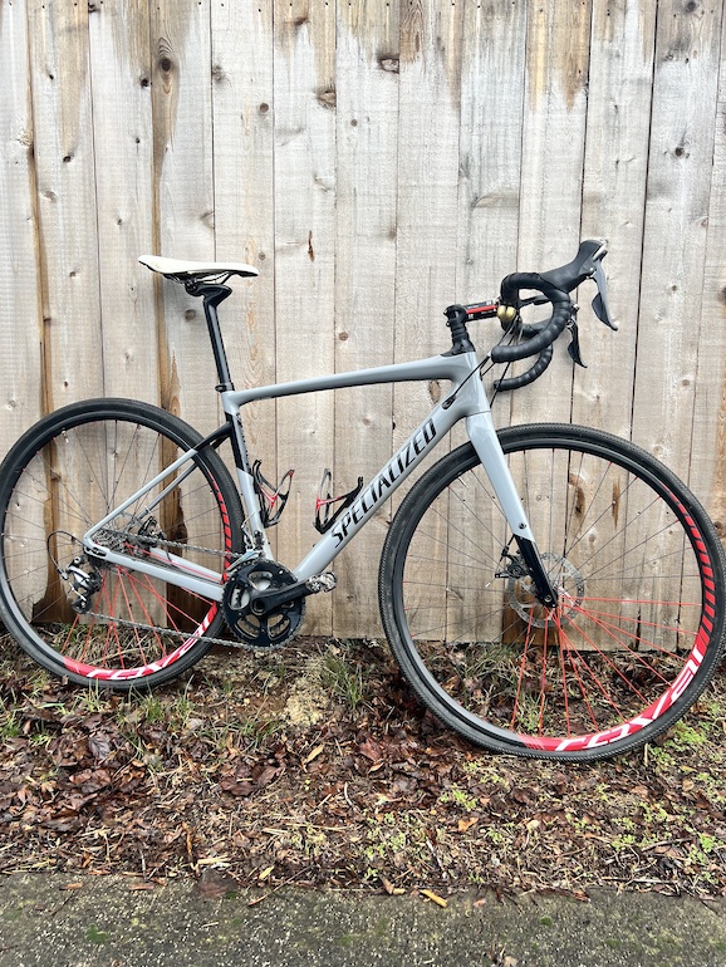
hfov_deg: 51.4
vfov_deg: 65.3
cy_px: 472
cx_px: 359
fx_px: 755
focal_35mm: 27
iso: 40
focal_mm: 5.7
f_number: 1.5
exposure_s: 1/205
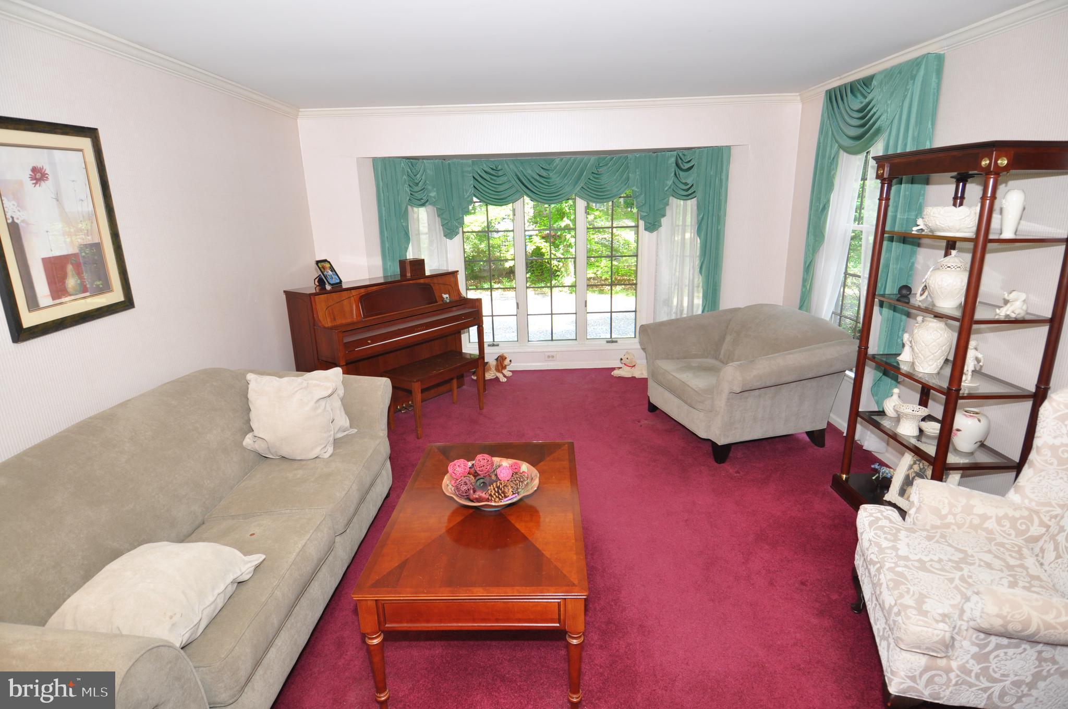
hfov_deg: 90.1
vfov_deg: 67.2
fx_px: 533
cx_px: 534
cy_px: 354
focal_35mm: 18
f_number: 4
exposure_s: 1/60
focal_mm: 12
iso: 250
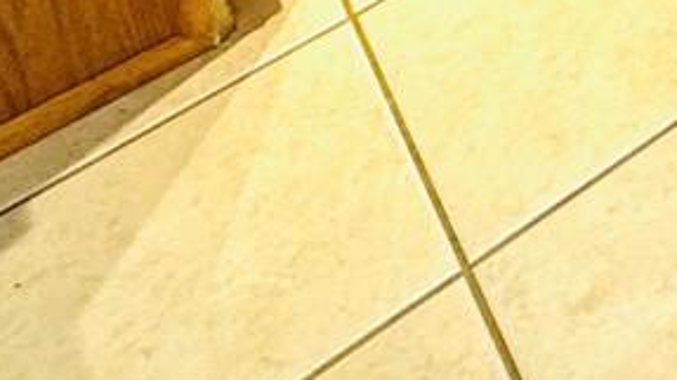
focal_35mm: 85
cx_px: 1236
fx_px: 1525
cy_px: -987
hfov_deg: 18.9
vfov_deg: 9.0
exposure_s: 1/60
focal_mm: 2.22
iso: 160
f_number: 2.2
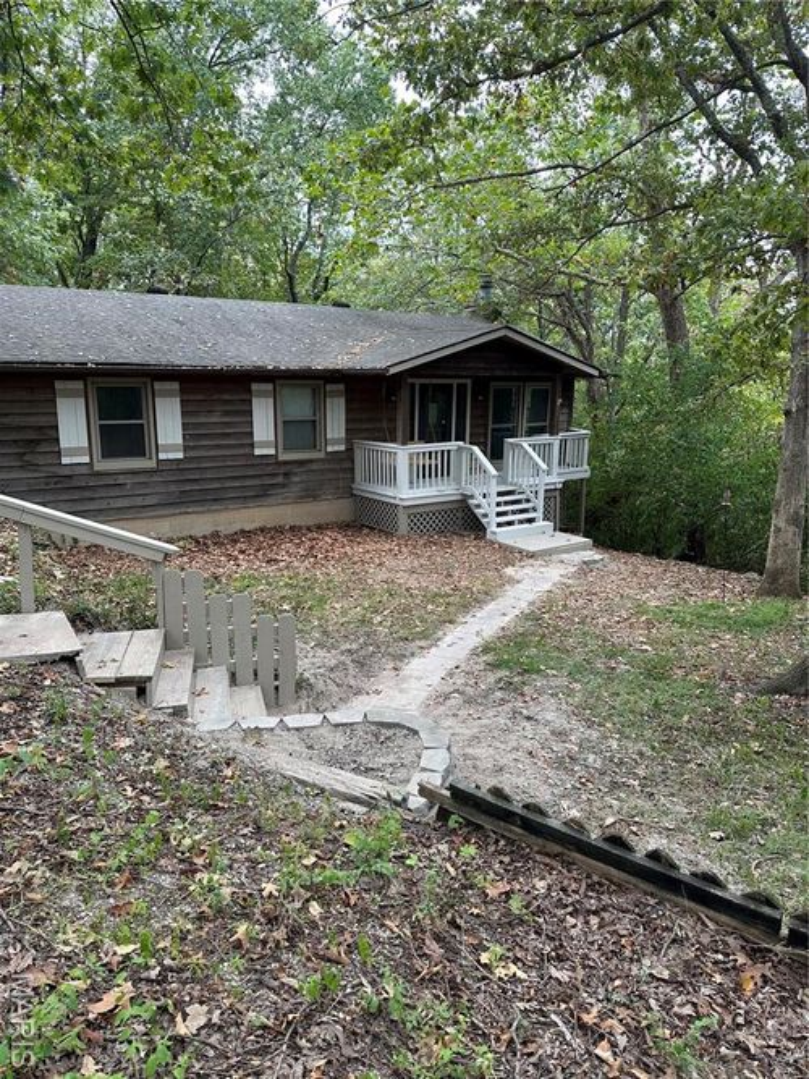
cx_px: 404
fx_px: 748
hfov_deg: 56.8
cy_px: 540
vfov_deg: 71.6
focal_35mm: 24
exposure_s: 1/256
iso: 80
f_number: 1.78
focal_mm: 6.86
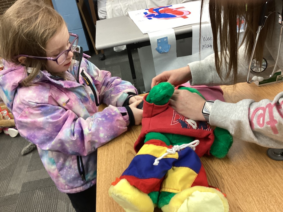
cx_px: 142
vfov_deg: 45.4
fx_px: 253
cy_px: 106
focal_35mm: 31
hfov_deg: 58.4
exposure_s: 1/50
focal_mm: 3.3
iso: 100
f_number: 2.4
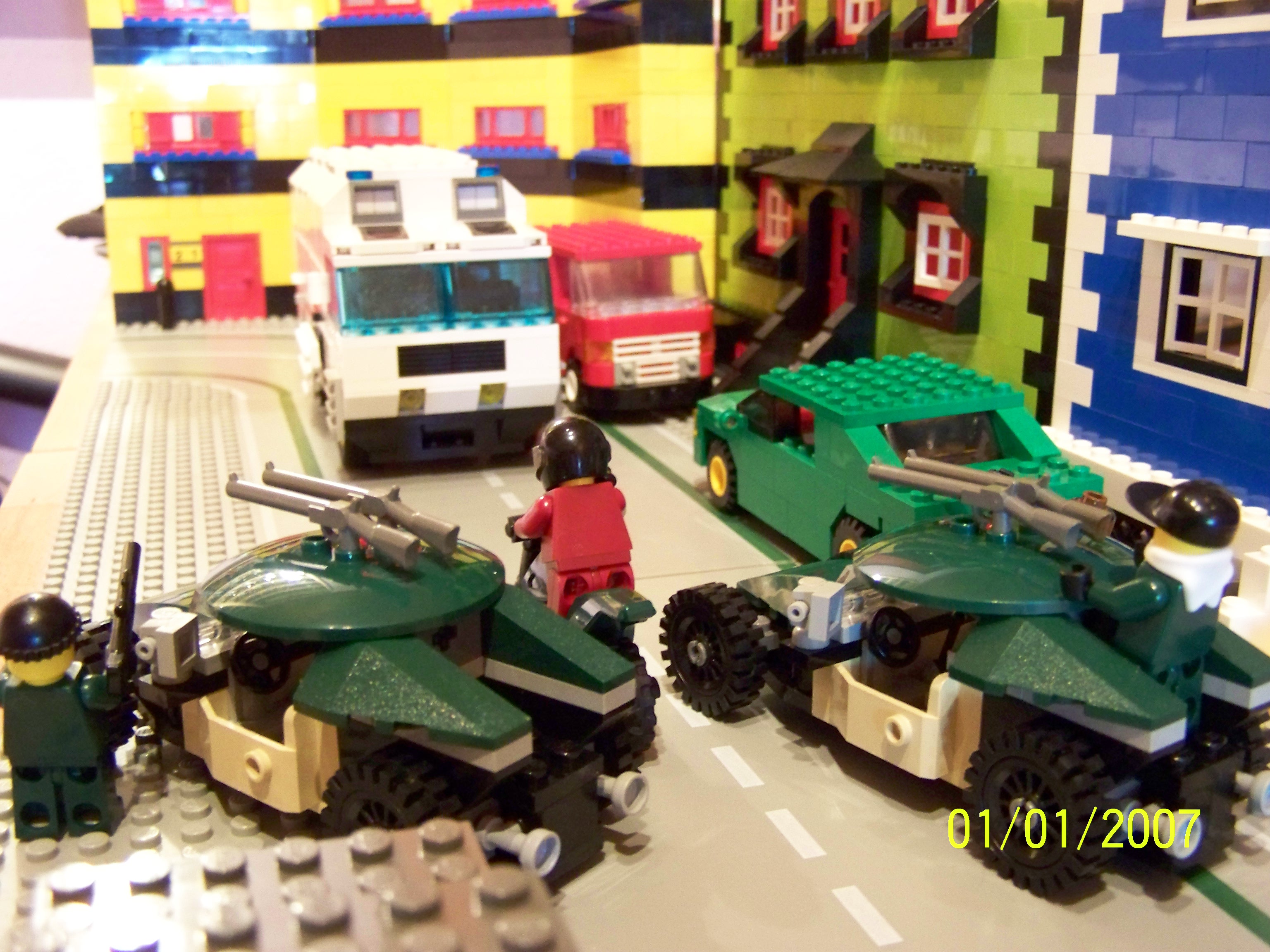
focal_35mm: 38
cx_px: 635
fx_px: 1394
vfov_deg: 37.7
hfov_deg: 49.0
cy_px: 476
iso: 400
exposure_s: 1/4
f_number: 2.8
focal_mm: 6.3
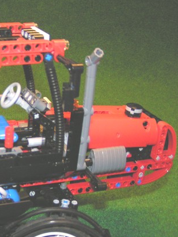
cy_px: 135
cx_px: -2
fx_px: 405
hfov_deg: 23.7
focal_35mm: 59
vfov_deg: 32.7
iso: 200
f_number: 2.8
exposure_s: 1/40
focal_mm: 5.8
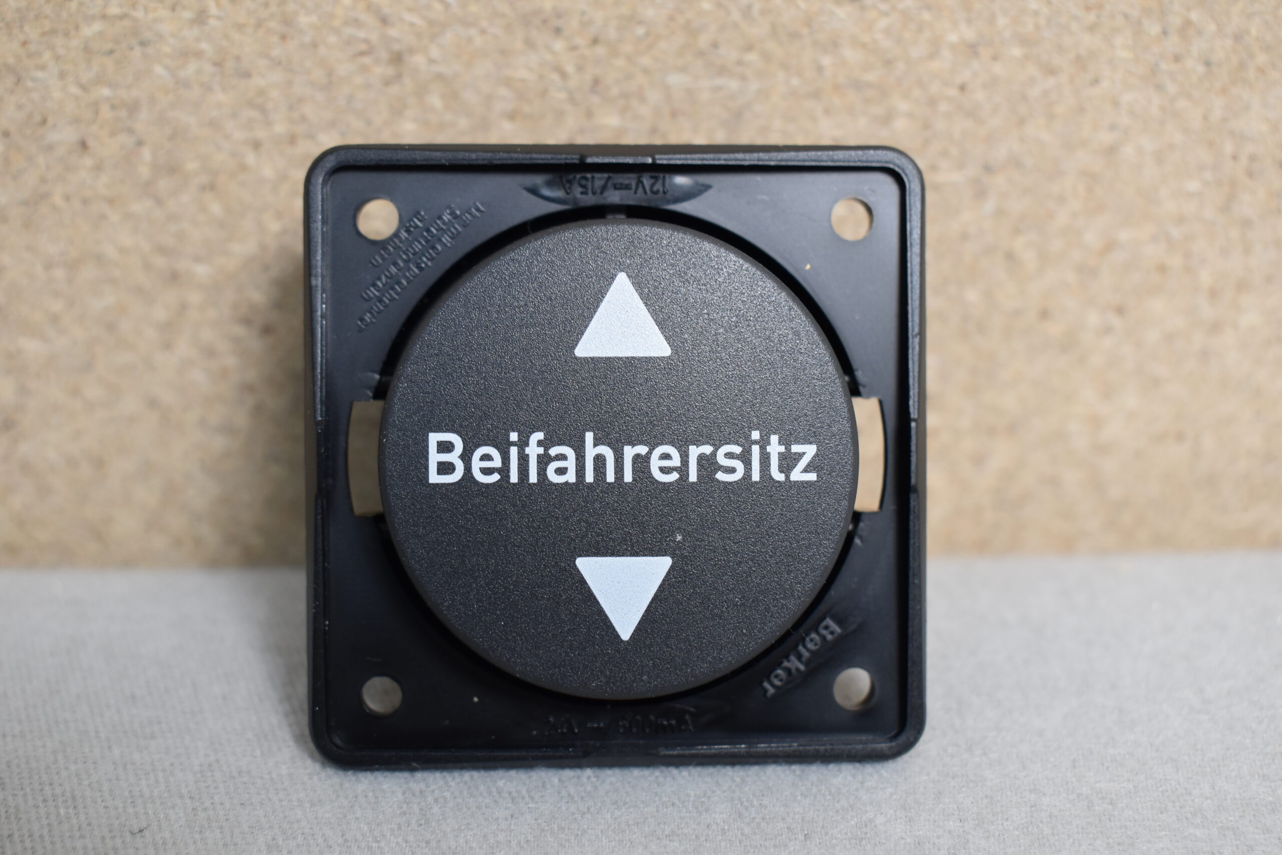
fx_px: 1709
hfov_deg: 41.1
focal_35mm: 48
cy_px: 428
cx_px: 641
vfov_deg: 28.1
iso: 640
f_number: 5.6
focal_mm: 32
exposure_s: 1/60
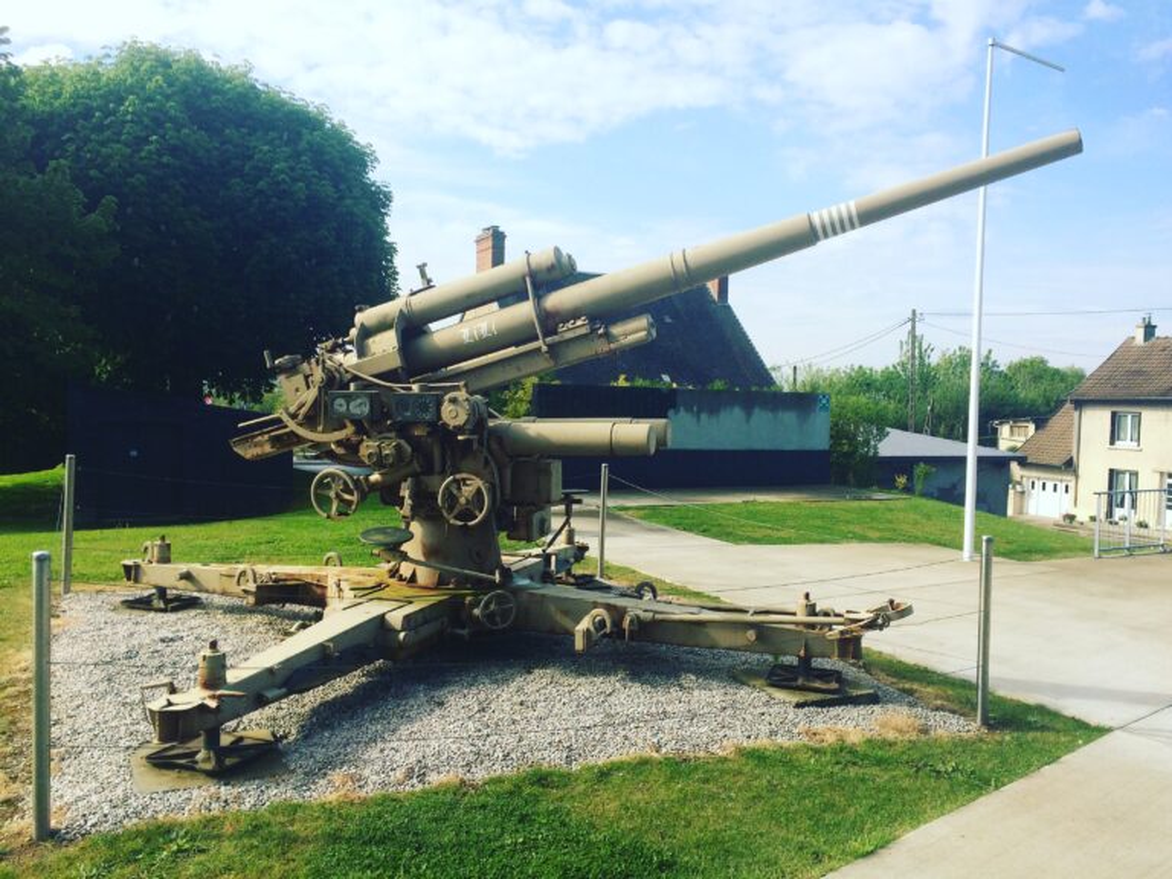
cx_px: 586
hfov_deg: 61.7
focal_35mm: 29
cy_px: 440
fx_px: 982
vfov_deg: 48.2
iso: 32
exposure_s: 1/1709
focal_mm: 4.15
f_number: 2.2
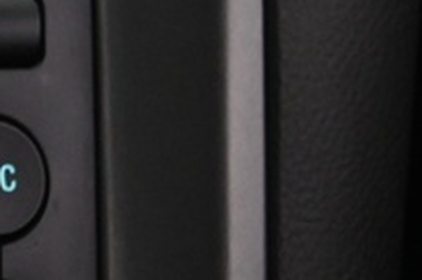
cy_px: 113
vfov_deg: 4.6
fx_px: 3523
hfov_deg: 6.3
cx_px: -803
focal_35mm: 301
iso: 2000
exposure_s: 1/40
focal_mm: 38
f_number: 4
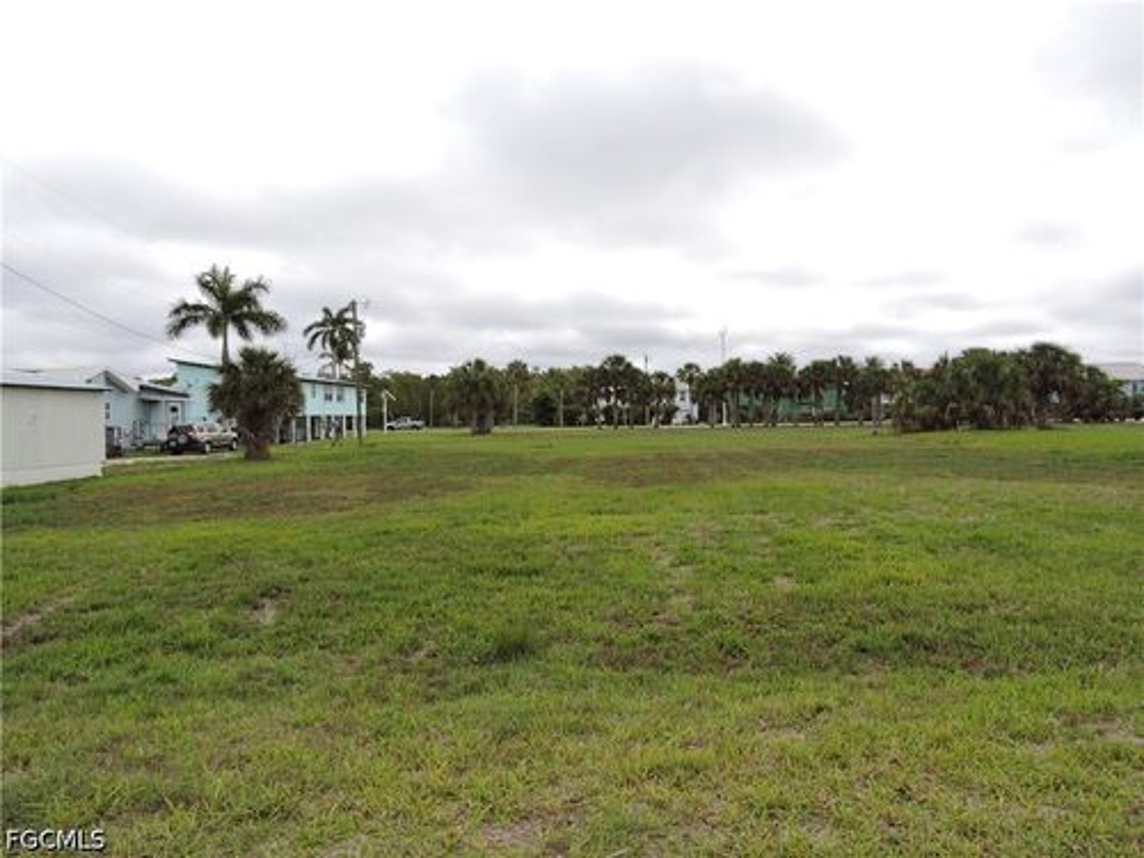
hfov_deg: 71.6
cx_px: 572
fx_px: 793
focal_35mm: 24
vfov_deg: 56.8
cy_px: 429
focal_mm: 4.3
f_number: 3.3
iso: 100
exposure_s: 1/1000
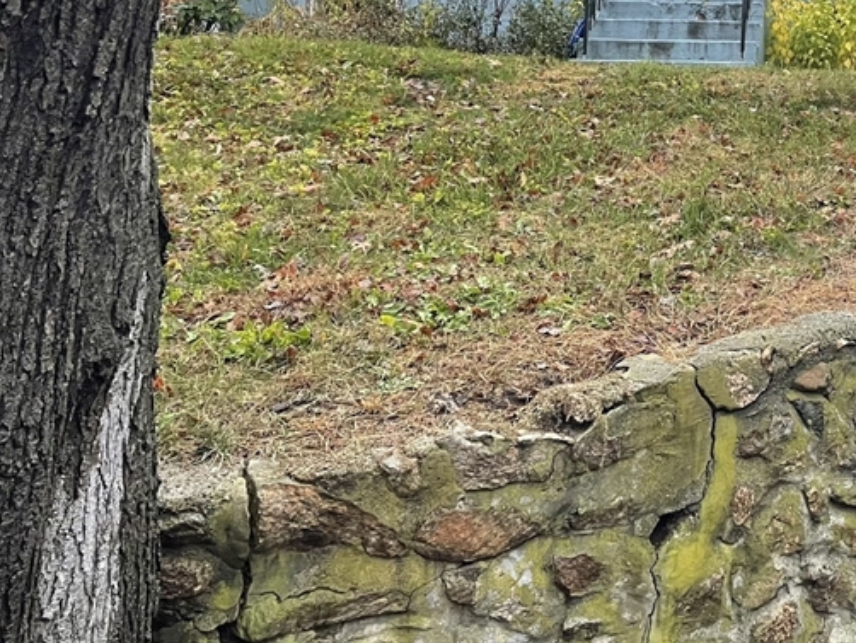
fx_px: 1311
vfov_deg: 26.6
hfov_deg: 33.4
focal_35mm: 53
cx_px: 834
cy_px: 65
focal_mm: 4.2
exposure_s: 1/85
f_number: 1.6
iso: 125
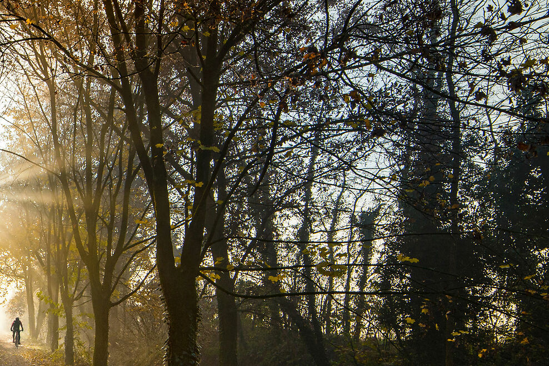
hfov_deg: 42.3
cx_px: -71
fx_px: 518
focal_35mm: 34
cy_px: 258
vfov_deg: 38.2
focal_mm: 14
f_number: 11
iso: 100
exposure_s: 1/80
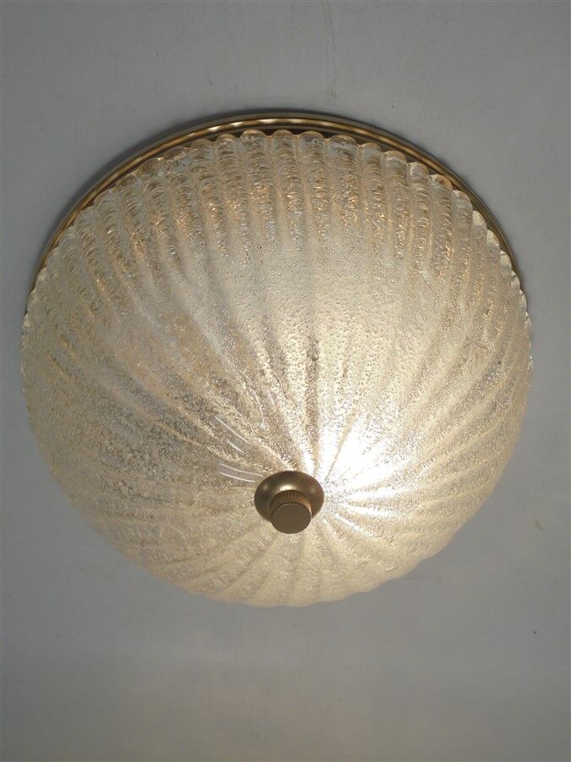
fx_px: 836
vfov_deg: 49.0
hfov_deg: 37.7
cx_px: 286
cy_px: 381
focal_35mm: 38
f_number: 4.2
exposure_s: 1/320
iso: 100
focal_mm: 6.9
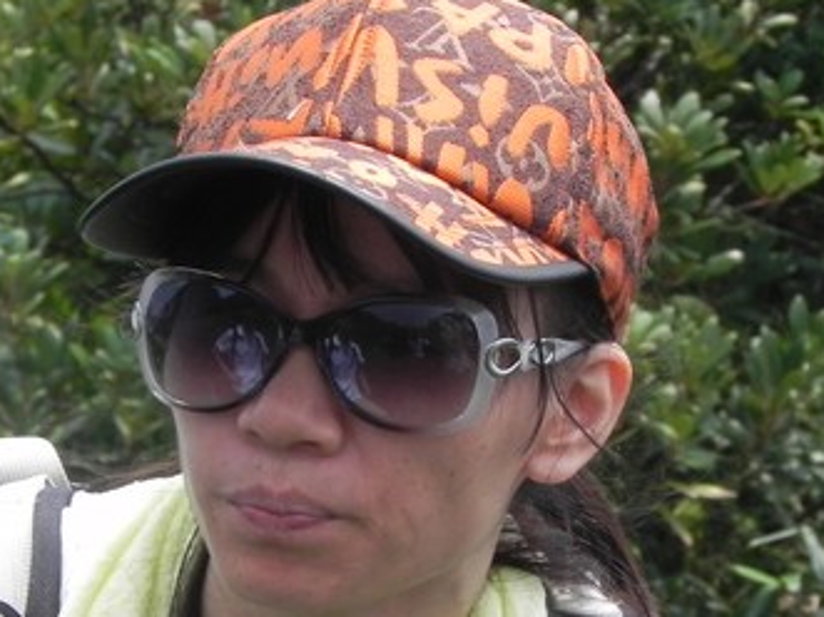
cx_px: 366
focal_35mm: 522
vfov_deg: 2.8
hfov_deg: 3.8
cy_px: 474
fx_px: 12421
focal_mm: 44
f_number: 8
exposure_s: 1/200
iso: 160
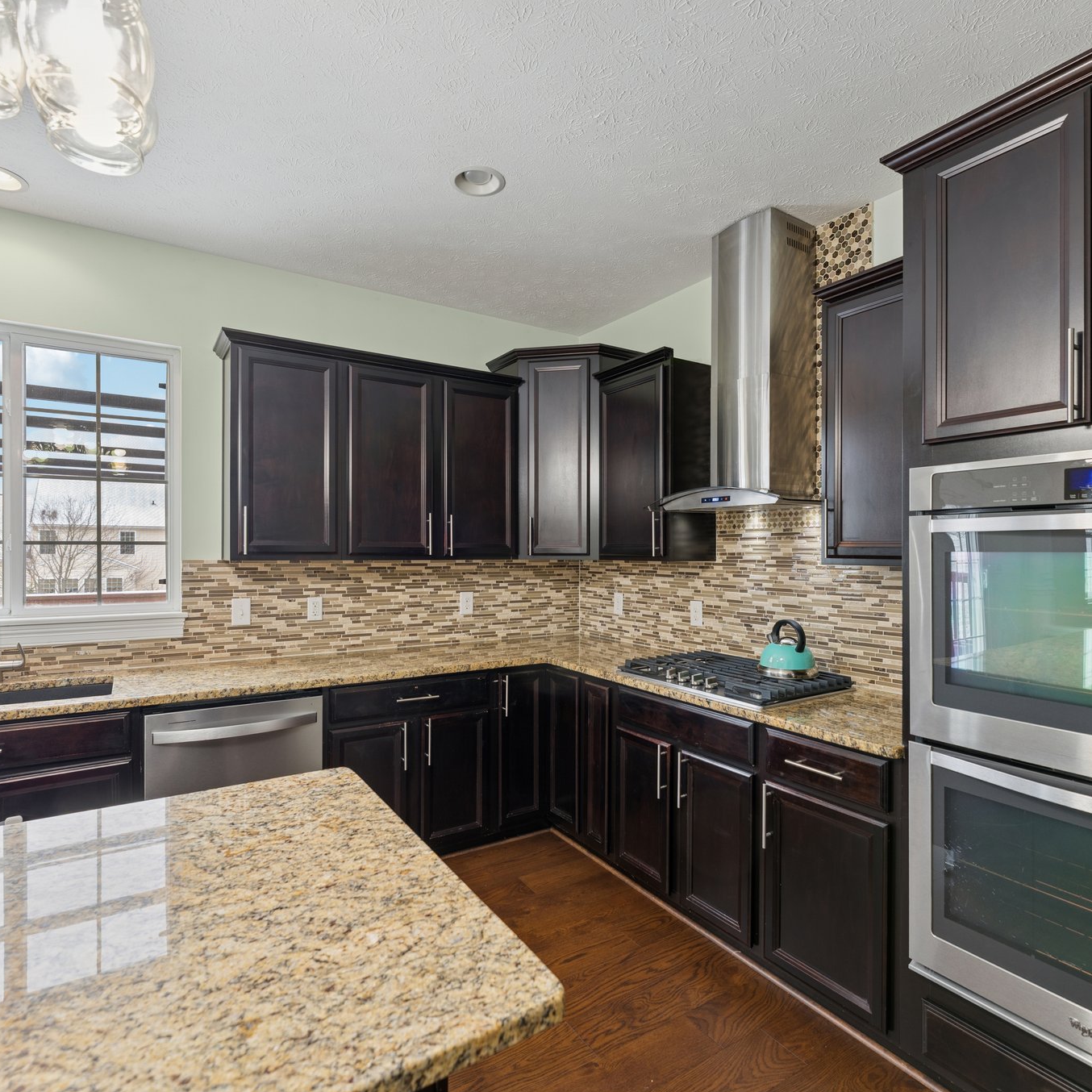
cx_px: 560
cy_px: 548
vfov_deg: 80.7
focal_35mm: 18
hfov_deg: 80.7
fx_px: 642
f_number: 5
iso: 250
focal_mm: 14
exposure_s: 1/15
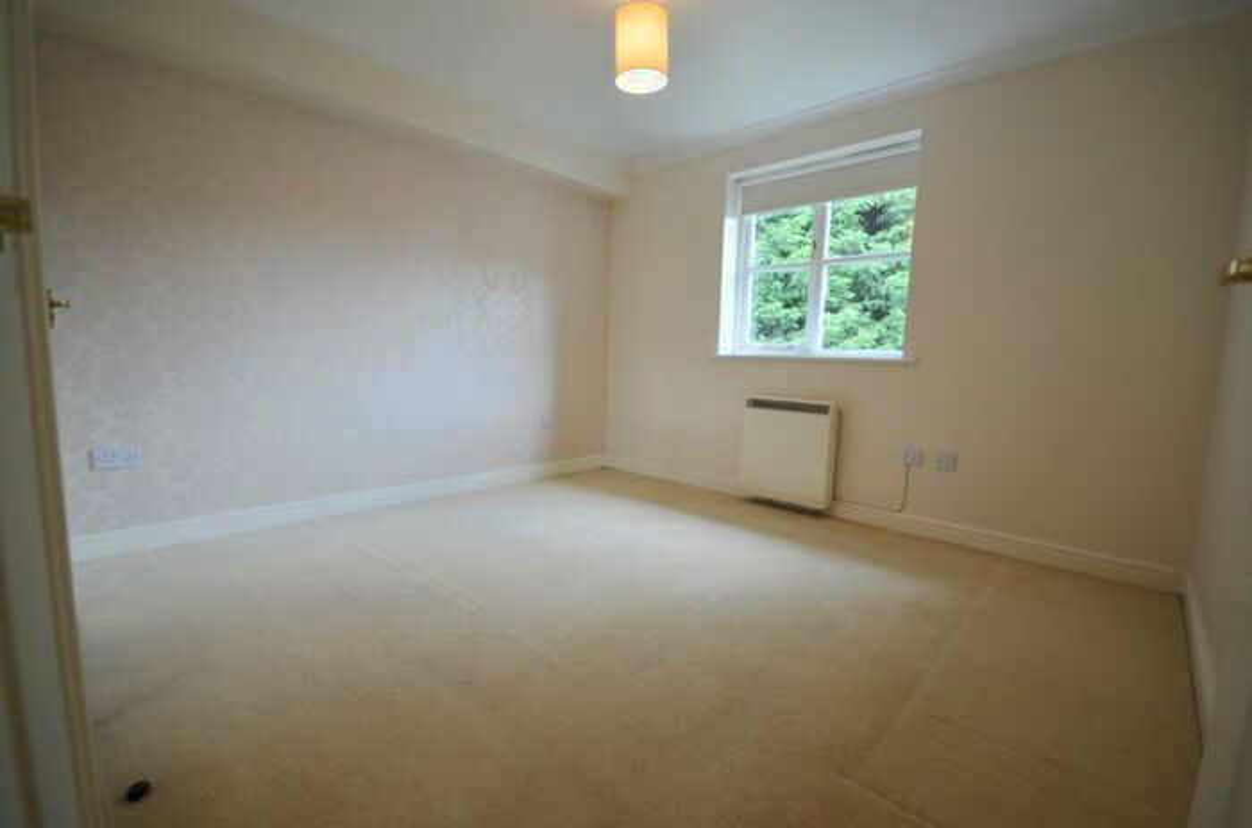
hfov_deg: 100.5
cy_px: 414
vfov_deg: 77.0
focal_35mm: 15
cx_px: 626
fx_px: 520
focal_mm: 10
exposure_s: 1/60
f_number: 4
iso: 560
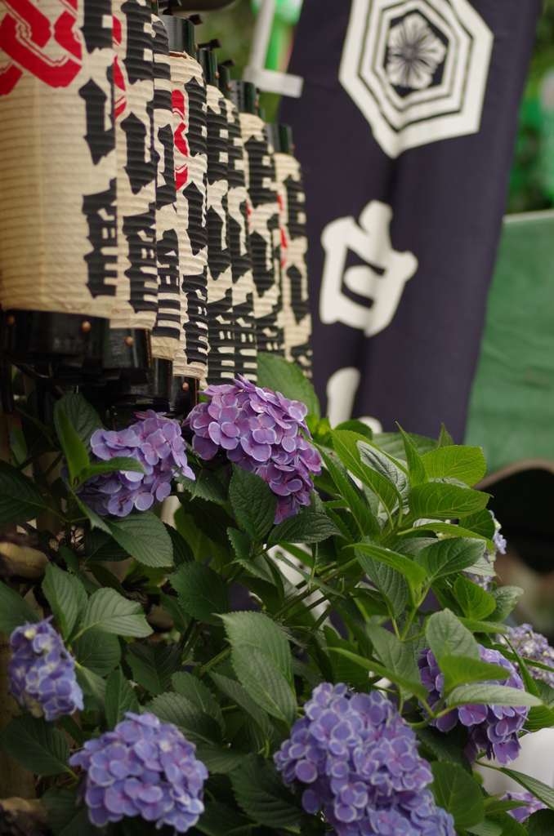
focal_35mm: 150
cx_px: 277
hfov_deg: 9.1
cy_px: 418
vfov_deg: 13.7
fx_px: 3479
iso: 400
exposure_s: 1/80
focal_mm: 100
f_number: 2.8
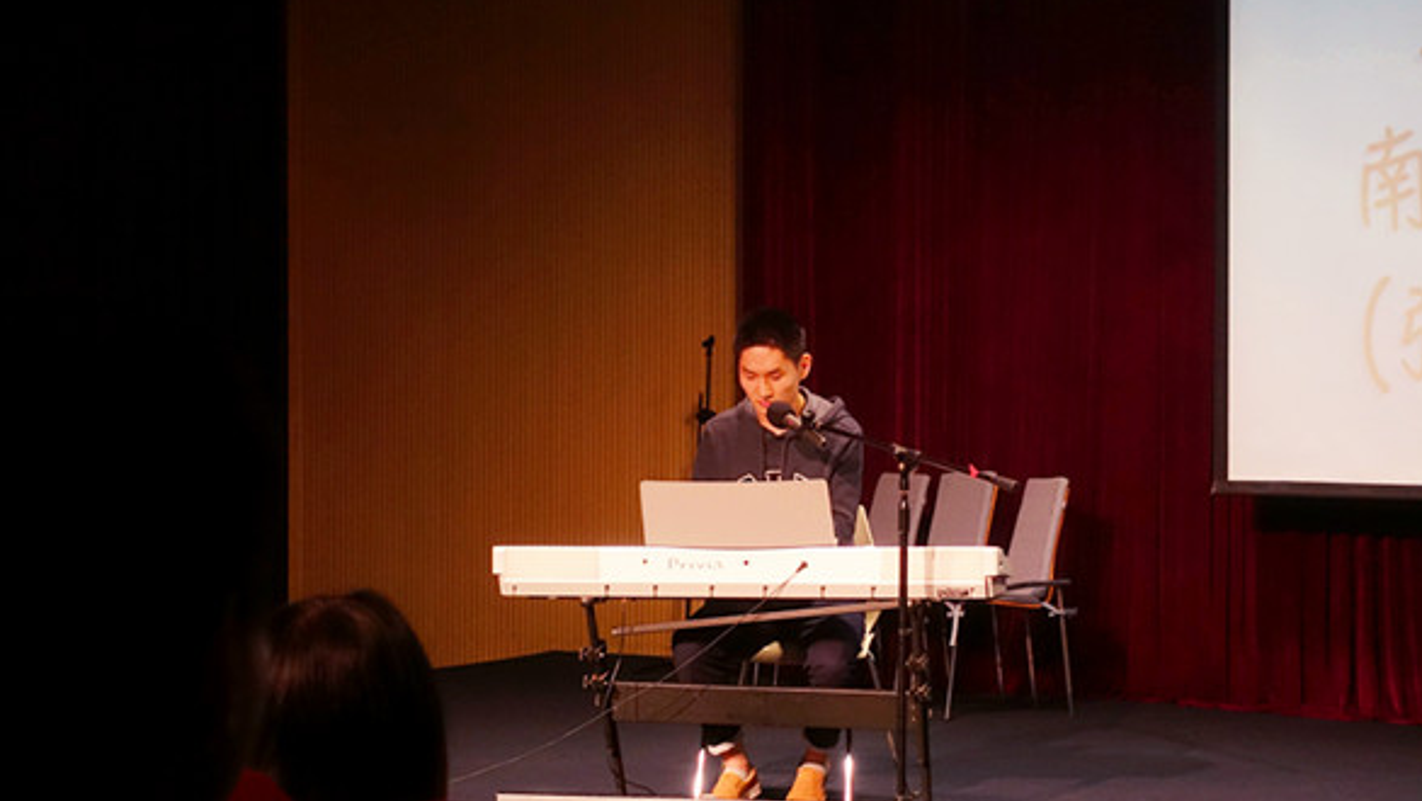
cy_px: 431
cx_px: 709
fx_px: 2829
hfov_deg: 28.2
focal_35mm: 75
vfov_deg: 16.1
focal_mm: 25.7
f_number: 2.8
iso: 1000
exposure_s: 1/80
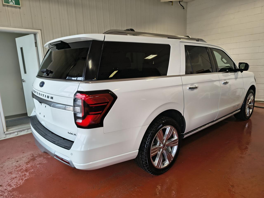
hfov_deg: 71.6
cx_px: 132
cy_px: 99
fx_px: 183
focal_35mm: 24
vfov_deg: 56.8
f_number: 1.8
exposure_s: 1/184
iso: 100
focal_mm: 5.56
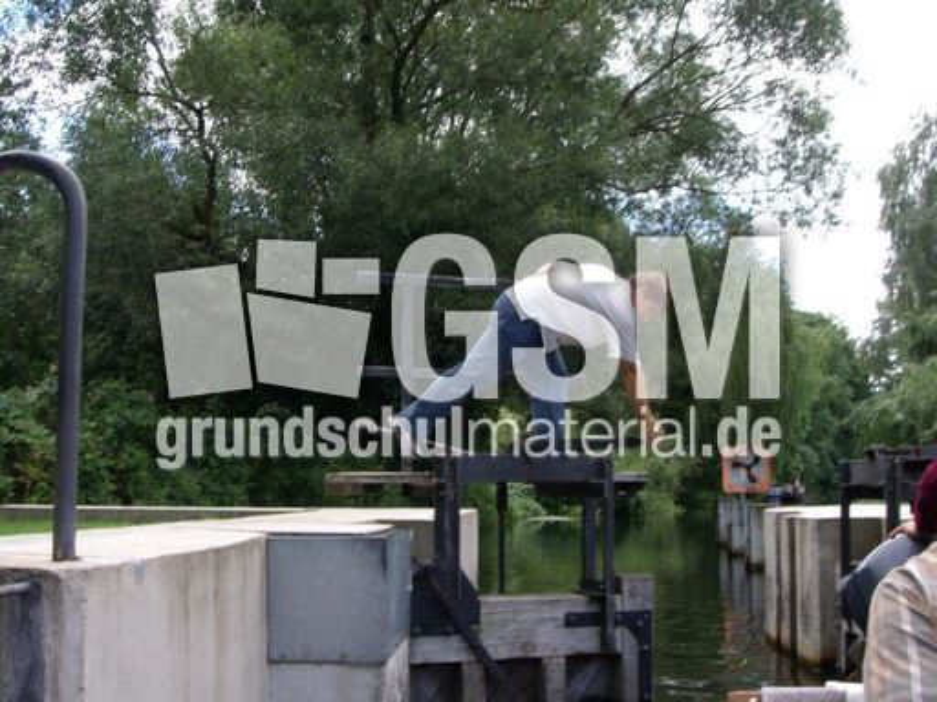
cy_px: 351
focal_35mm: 38
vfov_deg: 37.7
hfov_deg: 49.0
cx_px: 468
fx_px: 1029
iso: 64
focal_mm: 6.4
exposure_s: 1/68.5
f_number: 5.7
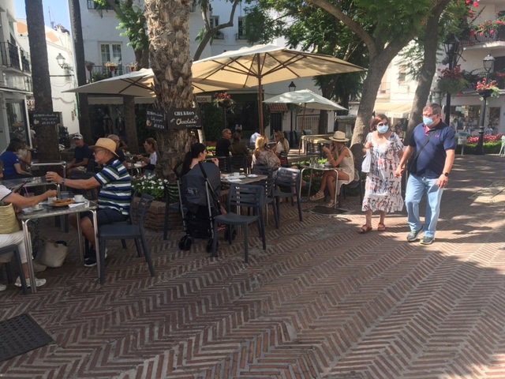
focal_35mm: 29
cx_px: 252
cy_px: 190
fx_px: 423
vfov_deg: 48.2
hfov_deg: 61.7
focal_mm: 4.15
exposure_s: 1/523
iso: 25
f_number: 2.2
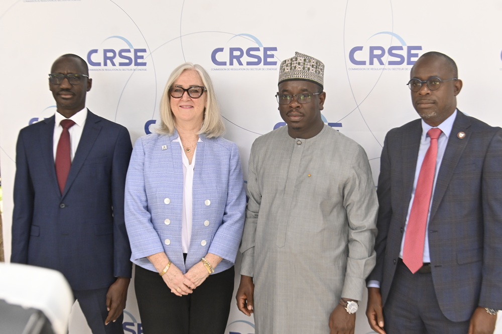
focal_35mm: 48
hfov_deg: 41.1
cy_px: 167
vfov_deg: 28.1
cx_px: 251
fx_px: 669
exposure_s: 1/320
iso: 1600
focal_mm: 32
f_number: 5.6
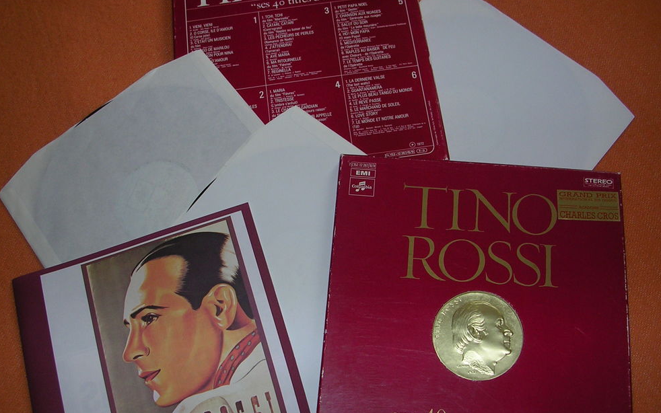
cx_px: 330
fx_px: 739
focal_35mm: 41
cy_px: 215
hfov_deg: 48.2
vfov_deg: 31.3
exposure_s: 1/60.1
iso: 50
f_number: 2.8
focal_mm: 5.8
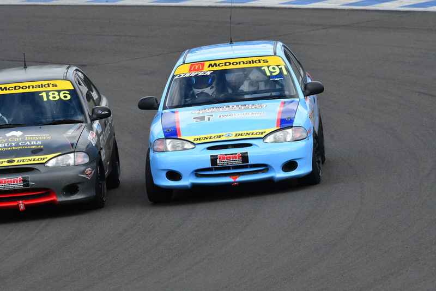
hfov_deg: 5.1
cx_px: 218
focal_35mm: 405
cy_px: 146
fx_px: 4907
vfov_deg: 3.4
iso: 640
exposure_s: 1/640
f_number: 10
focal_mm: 270
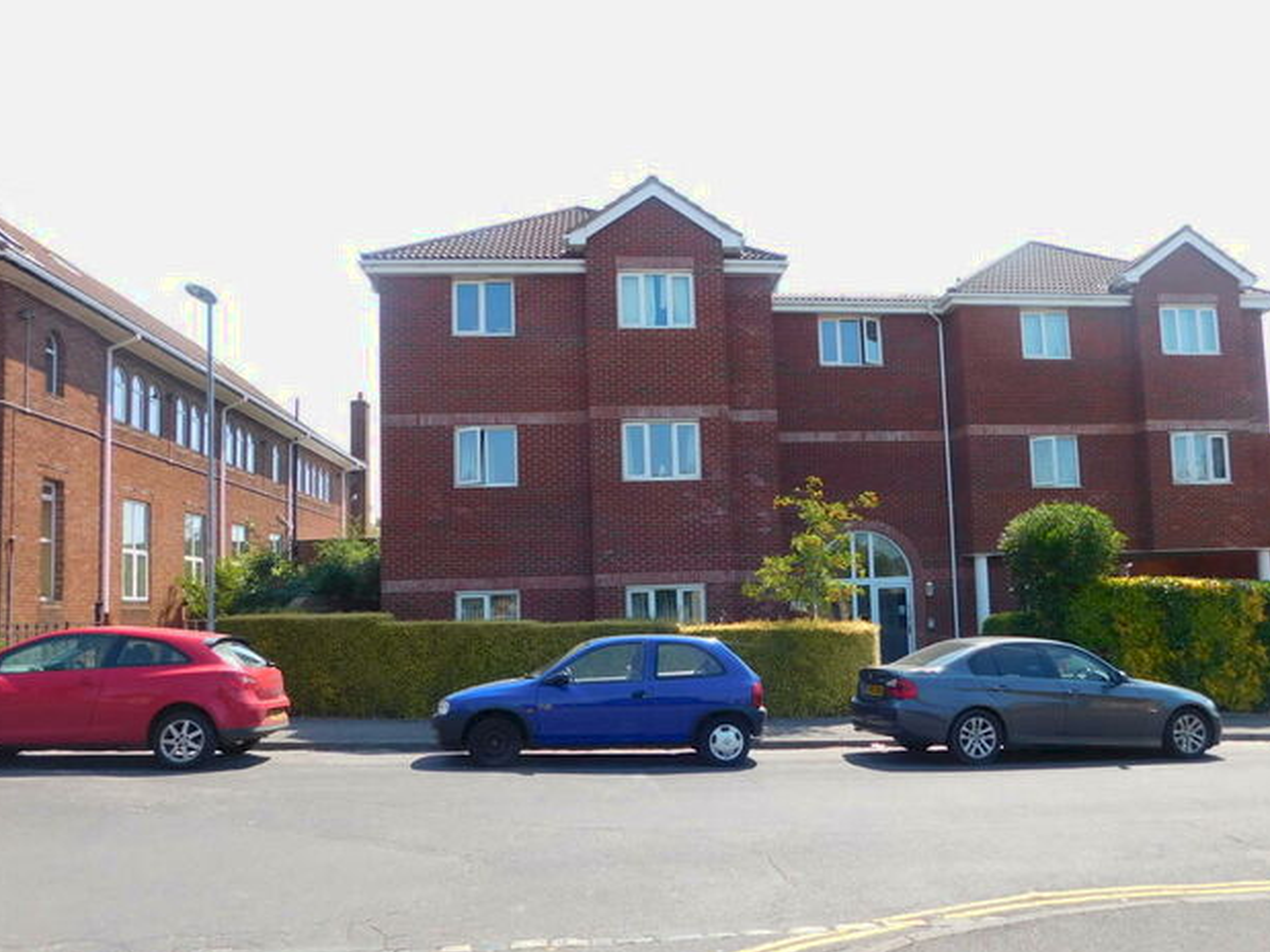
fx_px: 954
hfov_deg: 67.1
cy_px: 537
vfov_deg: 52.9
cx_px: 704
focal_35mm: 26
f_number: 3
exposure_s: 1/800
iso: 125
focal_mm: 4
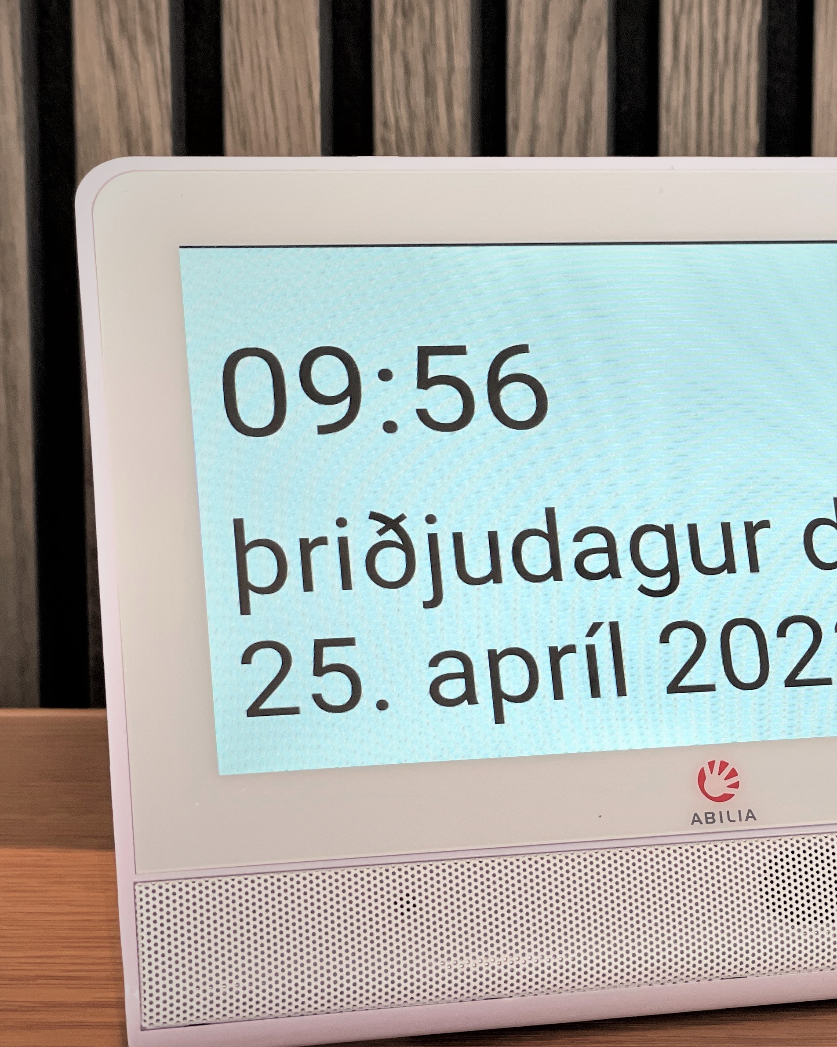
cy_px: 580
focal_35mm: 86
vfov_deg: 22.2
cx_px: 663
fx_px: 2663
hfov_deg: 17.7
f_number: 2
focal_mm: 6
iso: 64
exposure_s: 1/122
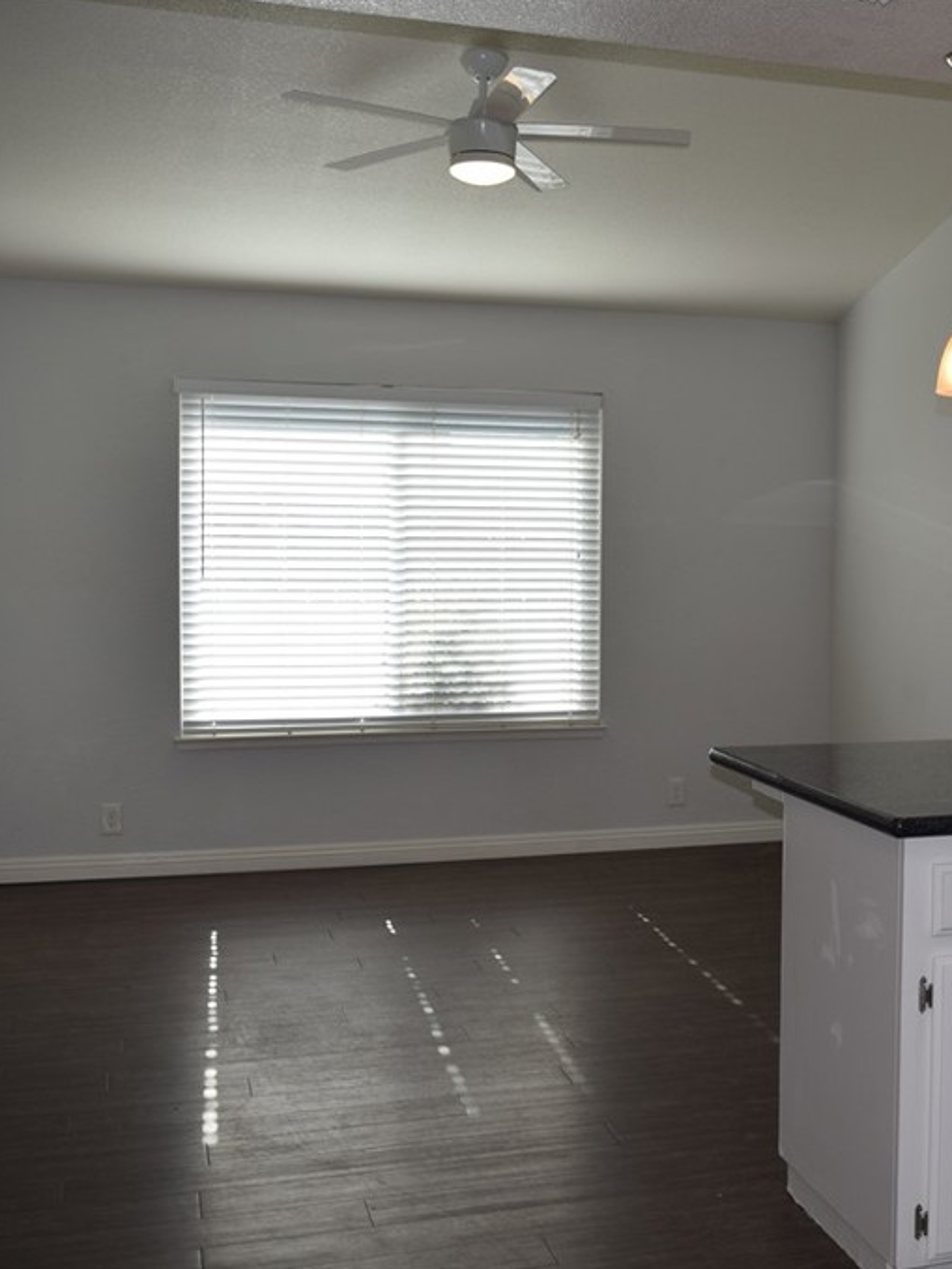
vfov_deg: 41.5
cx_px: 812
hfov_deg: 30.6
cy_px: 634
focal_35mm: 46
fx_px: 1677
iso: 140
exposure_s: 1/125
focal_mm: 21
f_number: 5.6
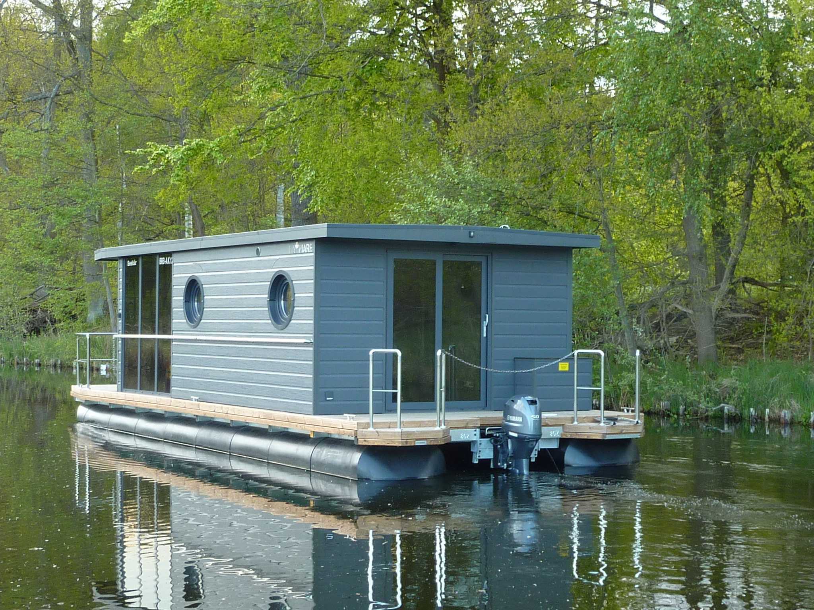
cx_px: 407
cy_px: 305
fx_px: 1576
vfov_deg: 21.9
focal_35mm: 67
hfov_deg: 29.0
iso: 100
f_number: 3.6
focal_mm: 6.1
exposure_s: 1/30
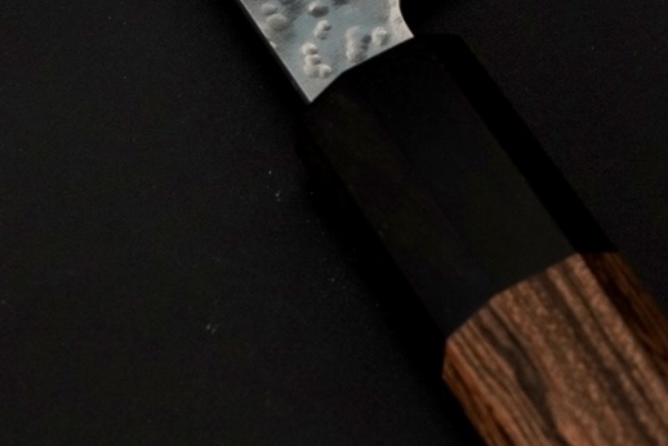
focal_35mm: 234
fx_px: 4344
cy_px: -102
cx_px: 344
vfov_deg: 5.8
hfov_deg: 8.8
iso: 640
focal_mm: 50
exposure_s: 1/160
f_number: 5.6
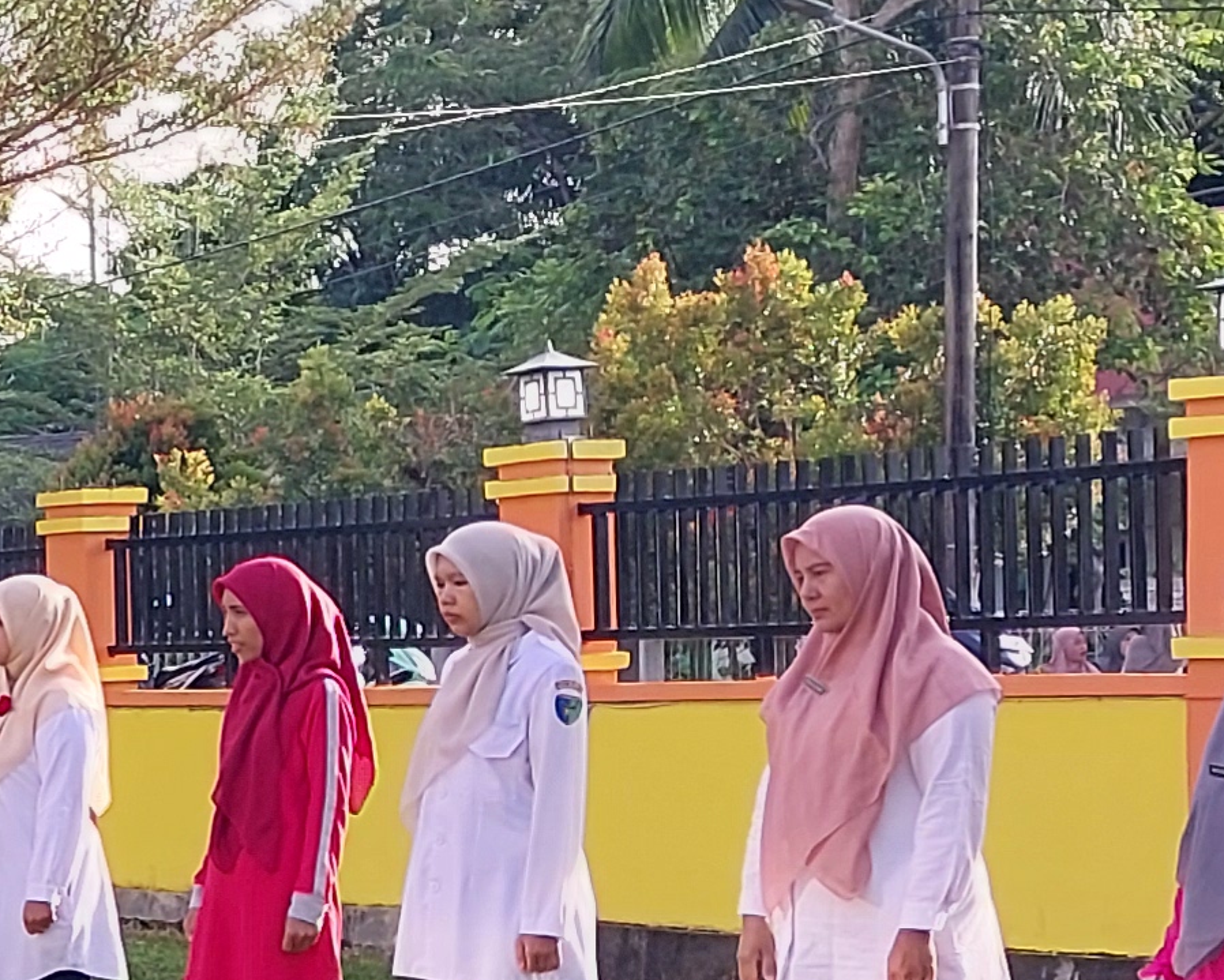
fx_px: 4820
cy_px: 818
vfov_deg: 11.6
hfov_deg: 12.6
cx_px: -1276
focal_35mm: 133
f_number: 1.8
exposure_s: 1/112
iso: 20
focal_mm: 4.6
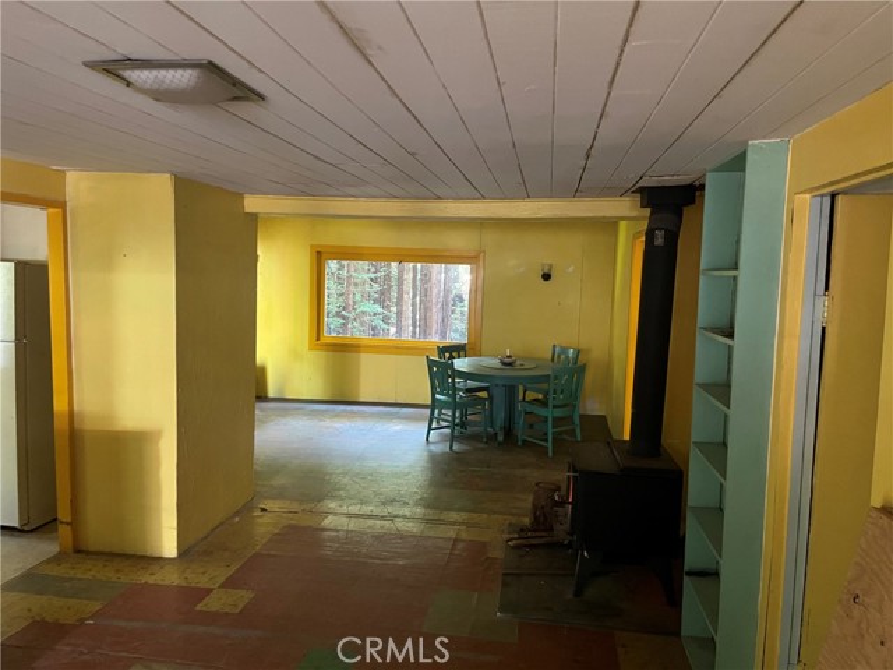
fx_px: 671
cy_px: 335
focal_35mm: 26
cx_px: 446
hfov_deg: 67.3
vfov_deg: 53.1
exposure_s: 1/40
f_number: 1.6
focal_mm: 5.1
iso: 640
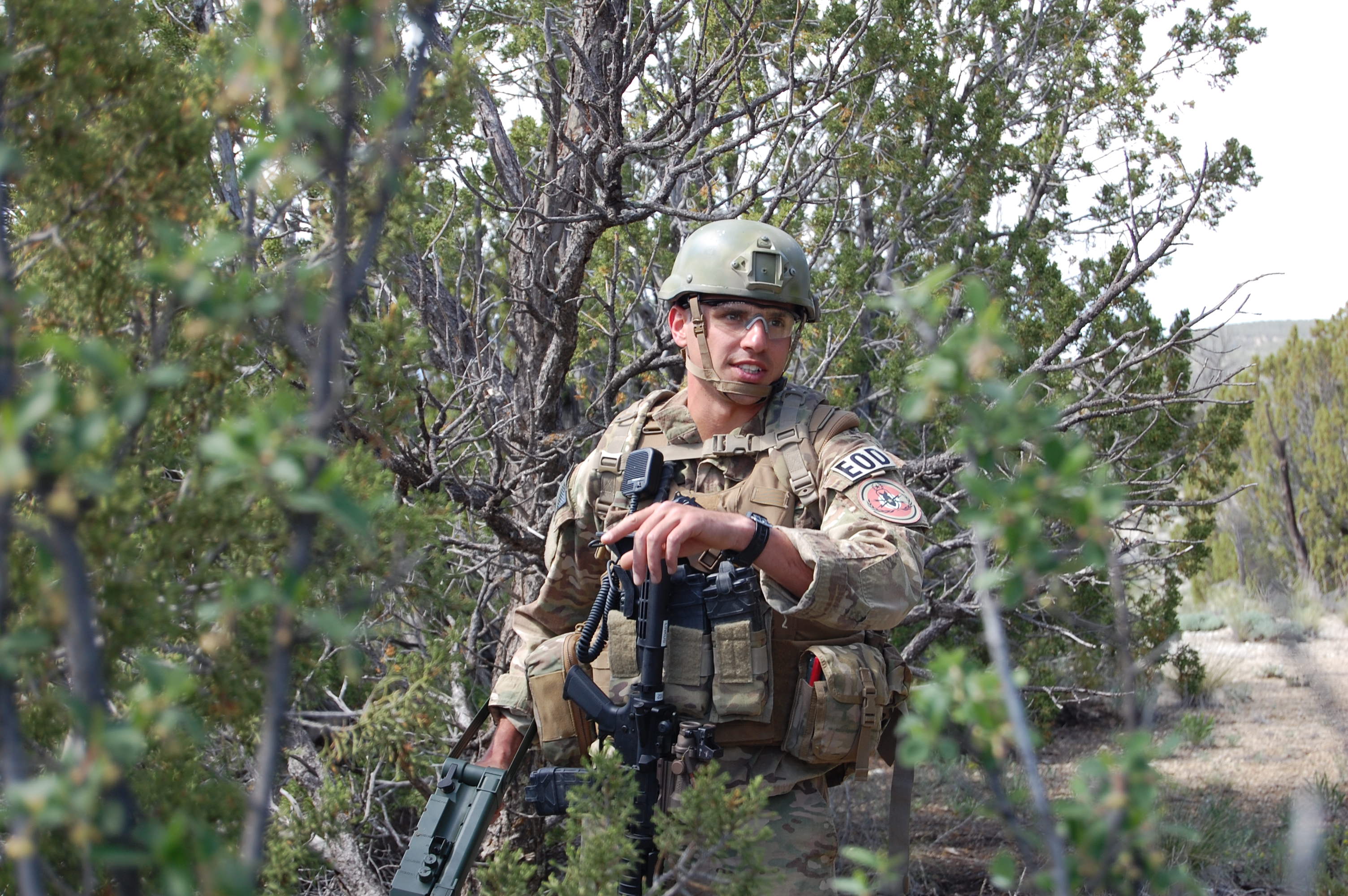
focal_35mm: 82
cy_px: 448
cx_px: 674
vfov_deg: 16.5
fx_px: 3086
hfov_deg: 24.6
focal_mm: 55
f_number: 6.3
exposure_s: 1/160
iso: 200
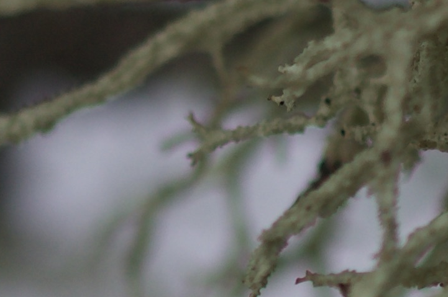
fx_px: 13330
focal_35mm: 1072
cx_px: 1478
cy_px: 540
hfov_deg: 1.9
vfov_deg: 1.3
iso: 100
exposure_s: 1/800
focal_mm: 105
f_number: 2.8
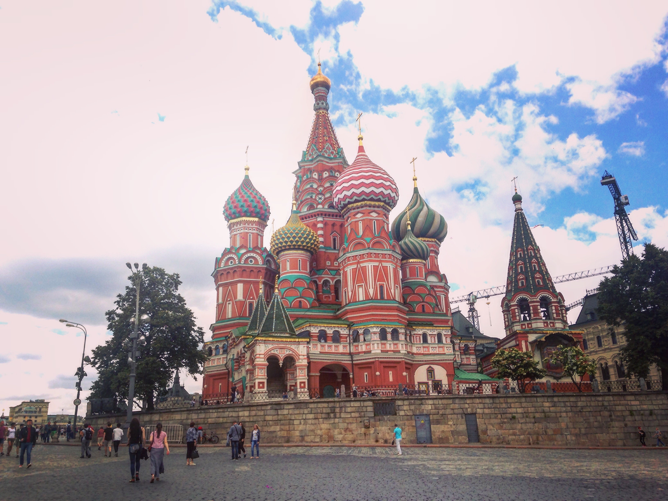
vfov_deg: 42.9
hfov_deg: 55.4
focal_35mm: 33
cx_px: 334
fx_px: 637
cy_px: 250
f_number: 2.4
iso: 50
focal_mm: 4.12
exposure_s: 1/669
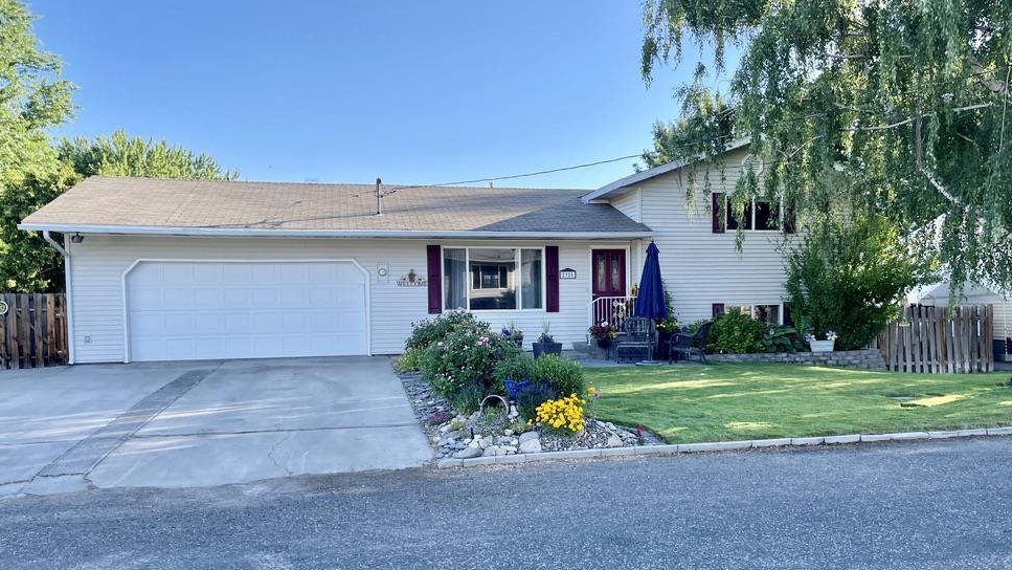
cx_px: 535
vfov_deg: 38.8
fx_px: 805
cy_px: 341
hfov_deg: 64.3
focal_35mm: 30
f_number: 1.6
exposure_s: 1/947
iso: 32
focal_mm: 4.2
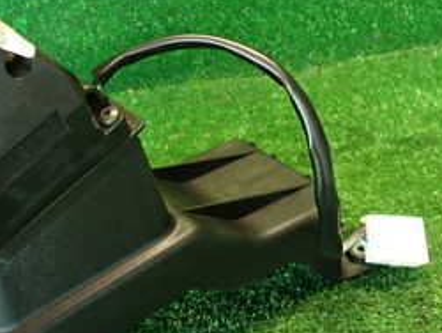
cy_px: 151
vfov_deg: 24.4
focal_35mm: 60
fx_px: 767
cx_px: 62
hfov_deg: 31.0
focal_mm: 4.5
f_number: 2
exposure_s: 1/30
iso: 320
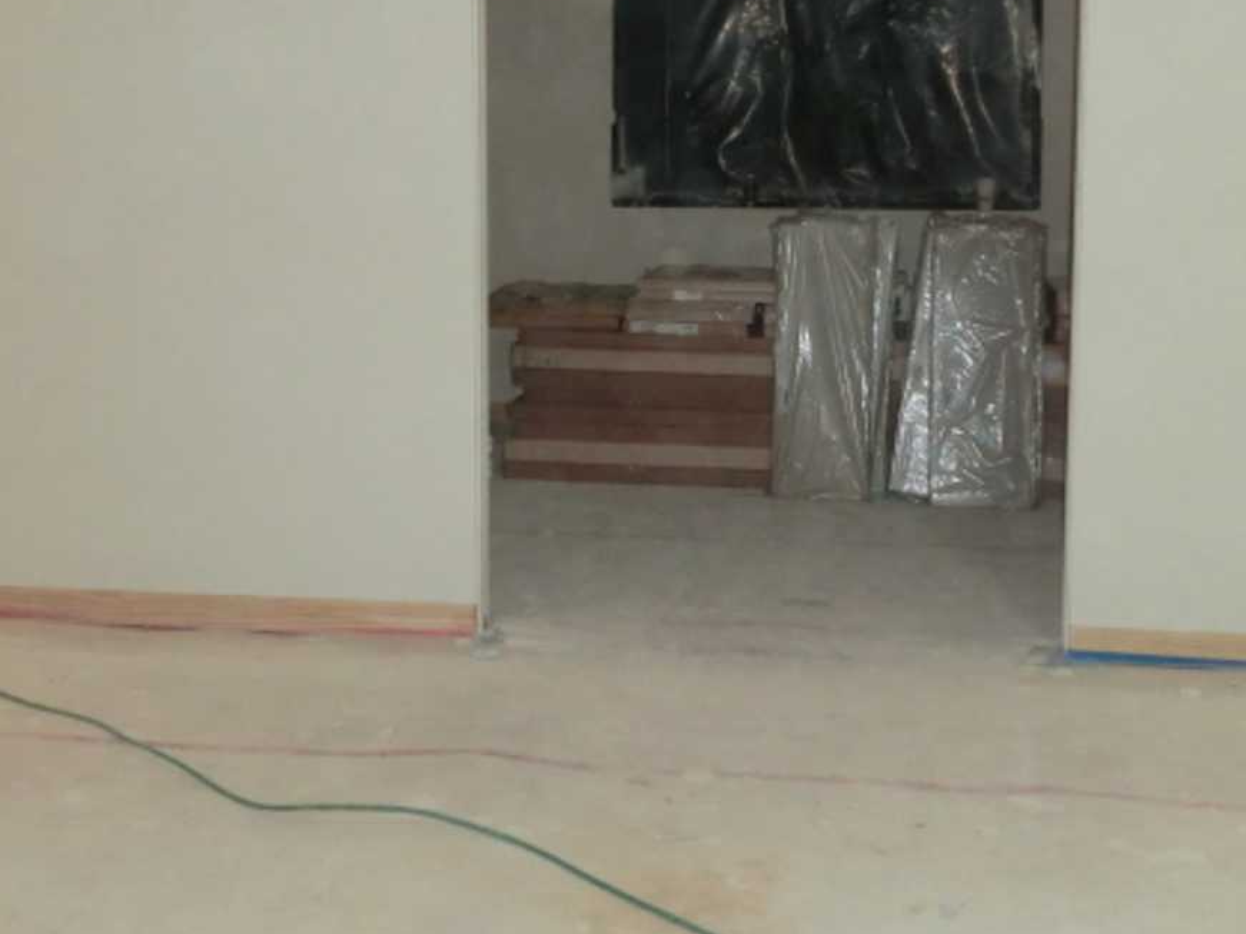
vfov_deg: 29.3
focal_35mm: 49
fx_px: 1764
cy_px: 257
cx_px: 667
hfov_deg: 38.9
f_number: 3.5
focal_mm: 5.8
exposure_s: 1/60
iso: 400
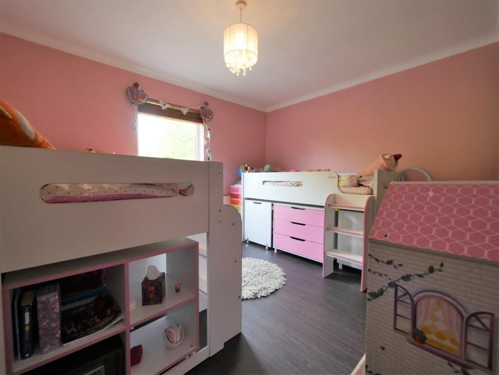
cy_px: 188
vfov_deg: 85.7
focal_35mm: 14
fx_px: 202
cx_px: 250
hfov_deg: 102.0
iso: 500
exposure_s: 1/60
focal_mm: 7
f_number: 4
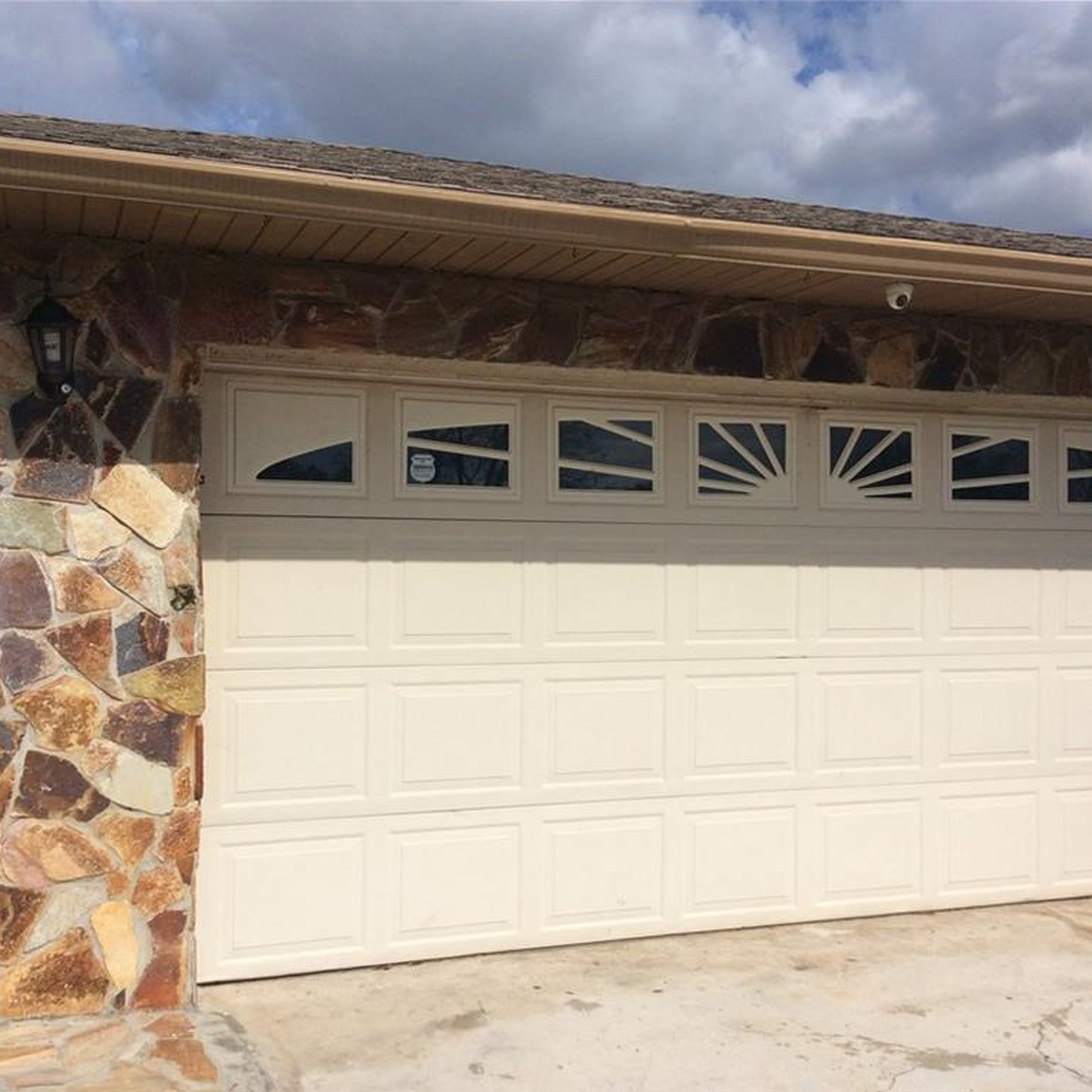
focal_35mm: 38
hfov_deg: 43.9
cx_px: 535
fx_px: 1356
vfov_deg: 43.9
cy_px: 547
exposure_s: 1/4405
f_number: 2.4
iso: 32
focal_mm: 3.3
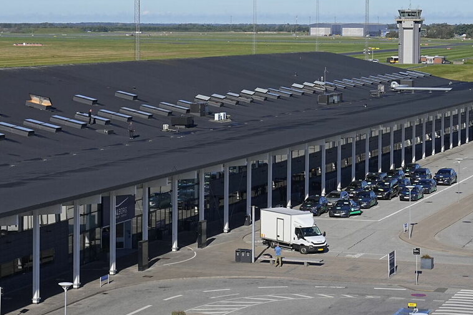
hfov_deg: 17.9
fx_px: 1497
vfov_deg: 12.0
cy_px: 120
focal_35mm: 114
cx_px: 203
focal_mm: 48
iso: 500
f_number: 8
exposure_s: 1/2000
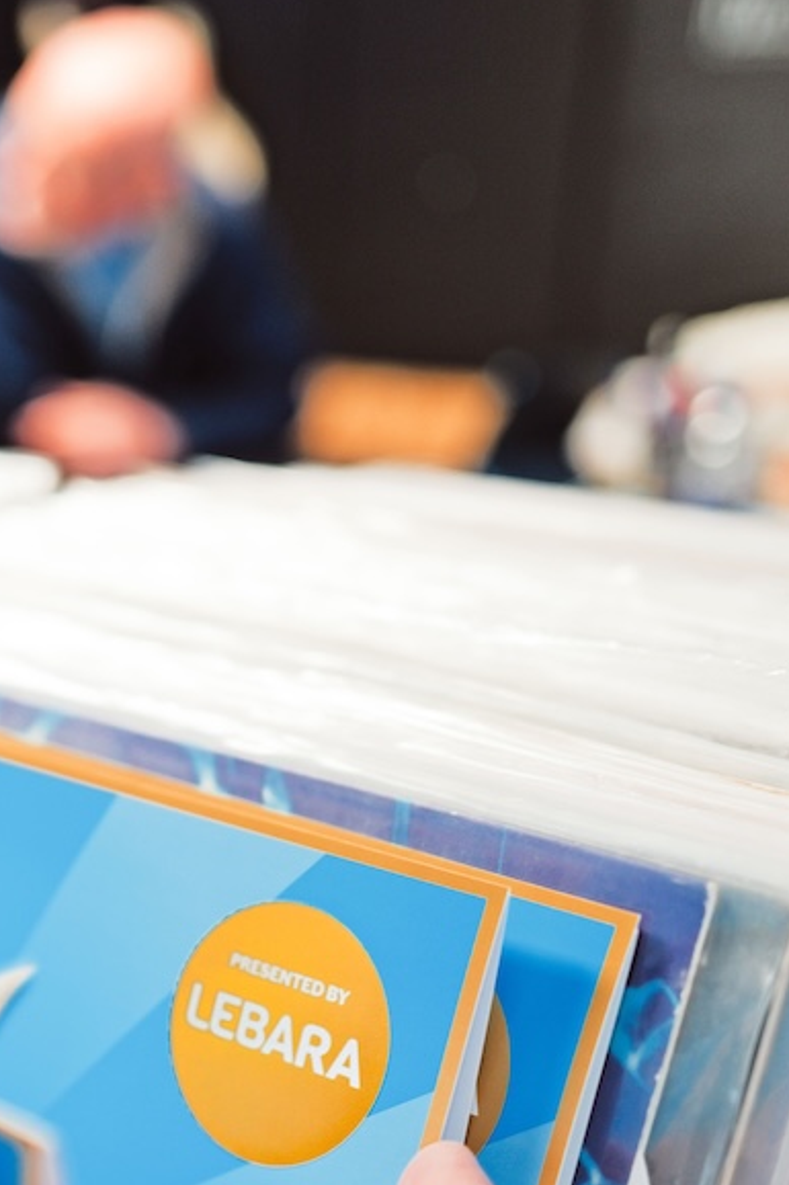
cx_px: -64
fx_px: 2039
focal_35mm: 62
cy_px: 955
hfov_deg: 20.9
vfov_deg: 31.5
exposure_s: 1/125
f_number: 1.8
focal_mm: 28
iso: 200
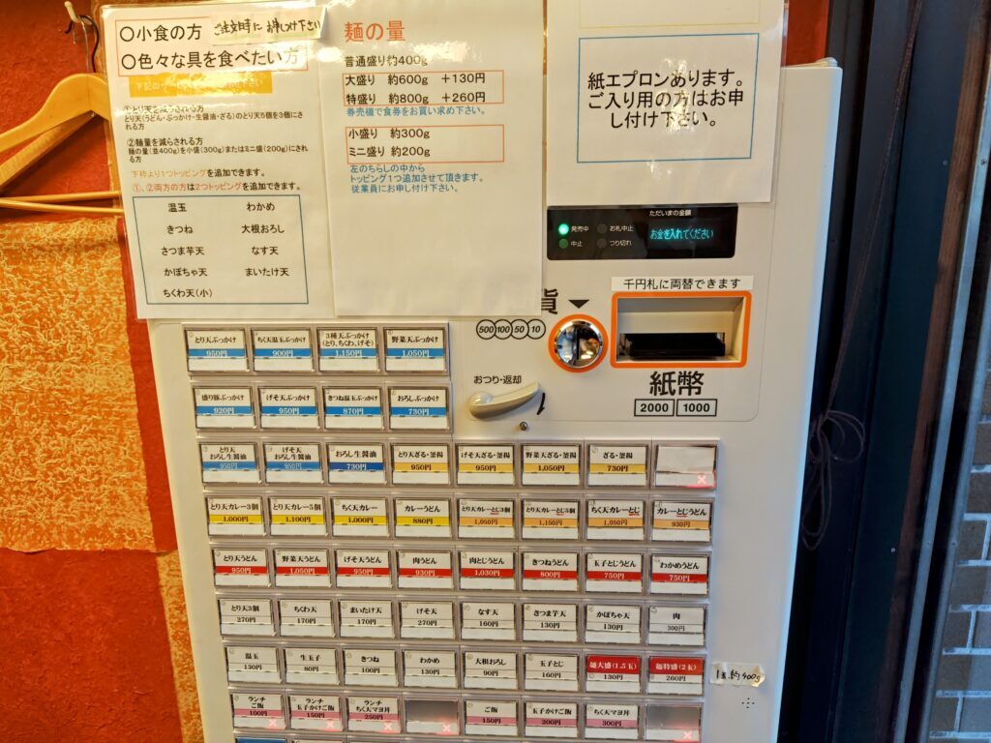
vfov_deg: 58.9
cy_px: 372
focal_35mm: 23
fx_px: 658
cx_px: 496
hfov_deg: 73.9
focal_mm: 5.56
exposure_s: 1/60
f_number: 1.9
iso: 222
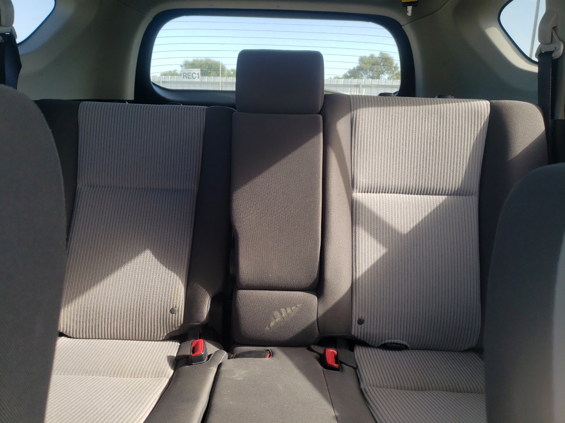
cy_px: 212
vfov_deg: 53.1
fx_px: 424
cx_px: 282
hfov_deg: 67.3
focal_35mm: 26
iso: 50
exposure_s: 1/213
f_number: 1.5
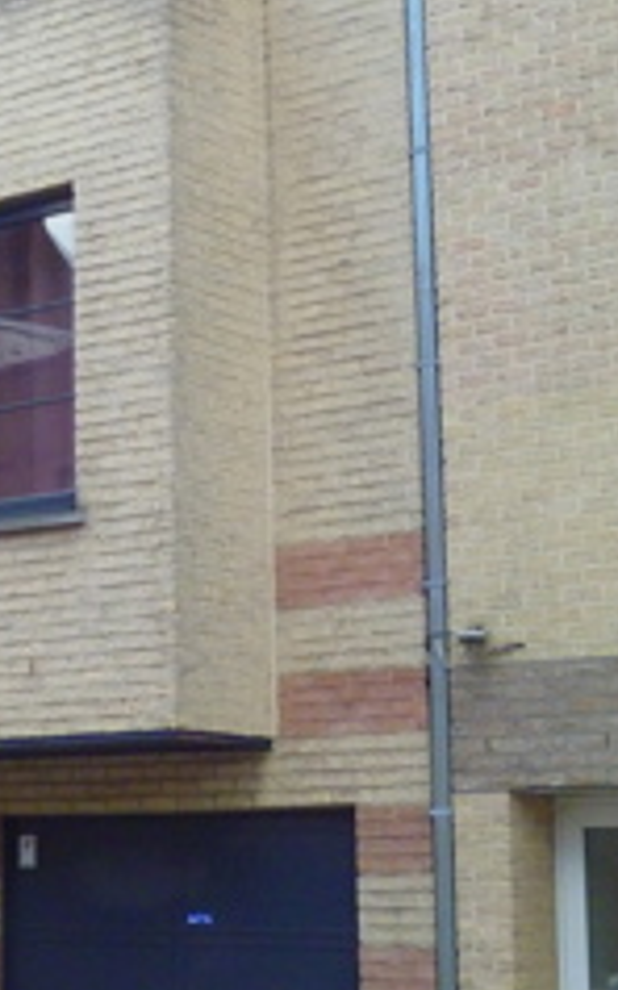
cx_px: -113
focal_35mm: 90
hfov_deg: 14.1
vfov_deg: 23.0
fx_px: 2427
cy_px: 355
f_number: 3.3
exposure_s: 1/800
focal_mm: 7.5
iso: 400
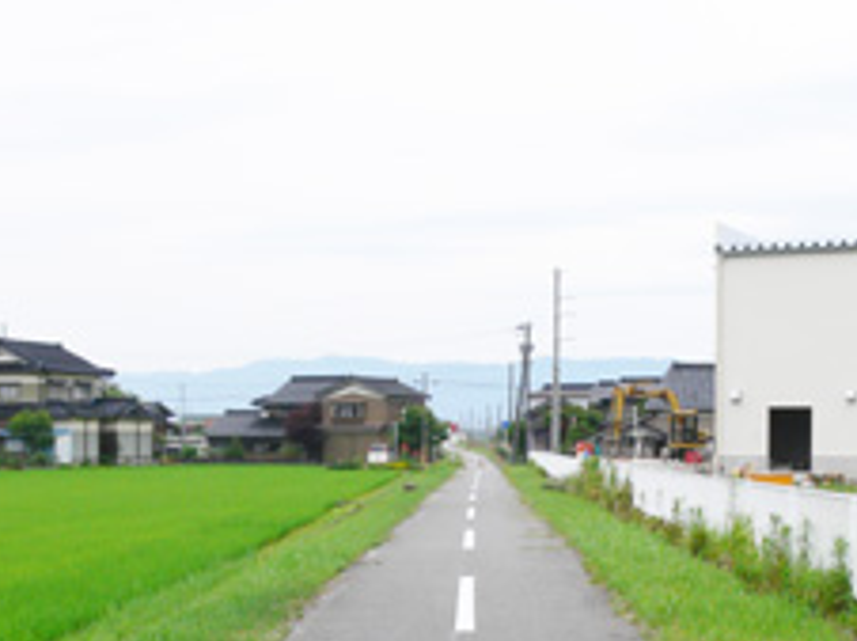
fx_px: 1533
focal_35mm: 62
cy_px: 501
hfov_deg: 31.2
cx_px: 425
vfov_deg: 23.3
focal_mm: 7.4
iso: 80
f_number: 6.3
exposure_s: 1/400
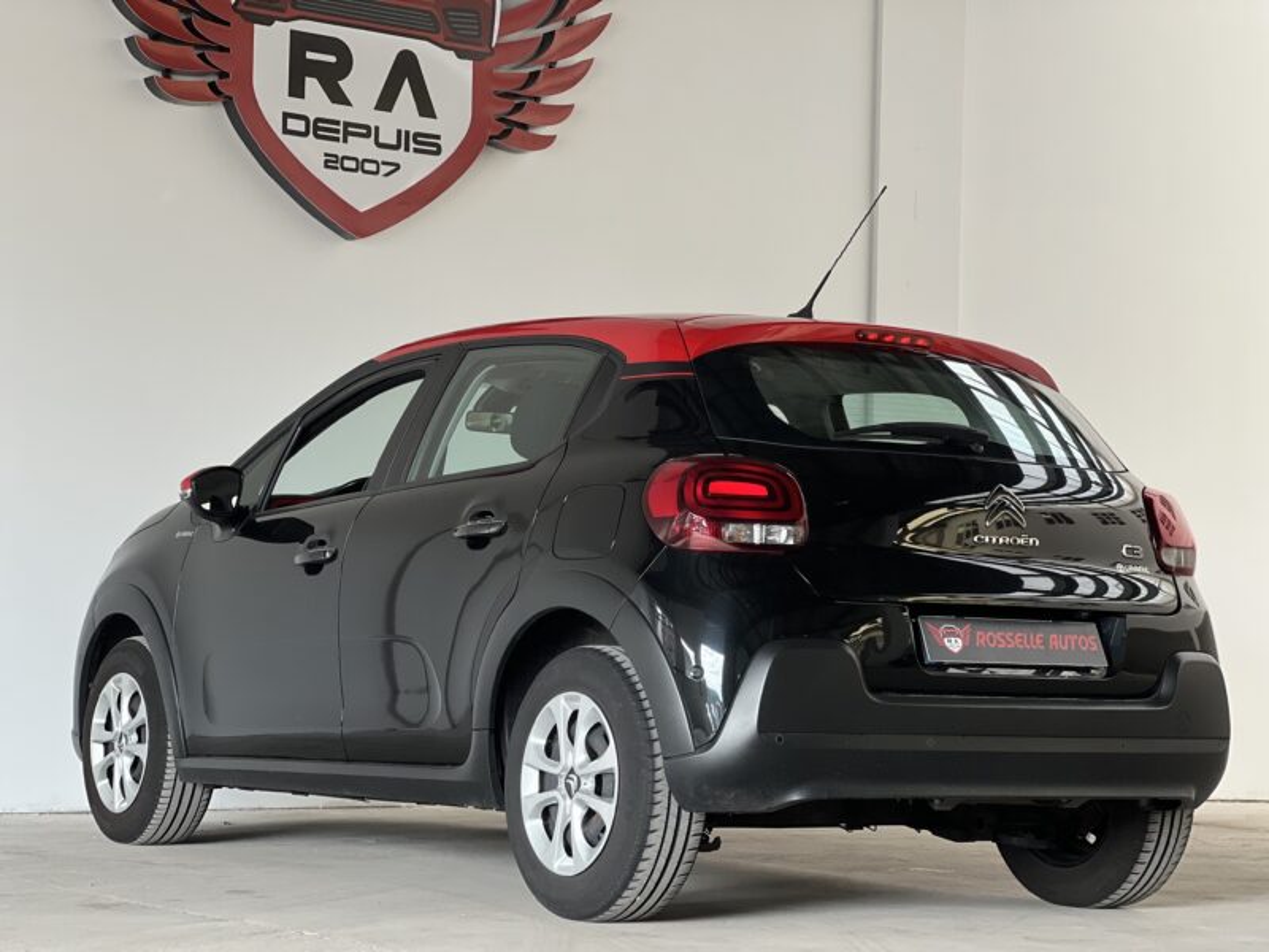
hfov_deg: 25.3
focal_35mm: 77
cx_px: 634
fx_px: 2823
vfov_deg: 19.1
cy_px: 476
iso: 80
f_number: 2.8
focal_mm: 9
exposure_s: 1/121
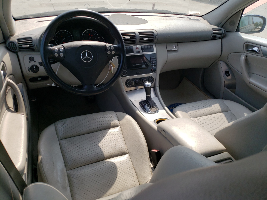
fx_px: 201
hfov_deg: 67.3
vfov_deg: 53.1
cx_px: 134
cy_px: 100
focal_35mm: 26
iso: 50
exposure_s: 1/1667
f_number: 1.5
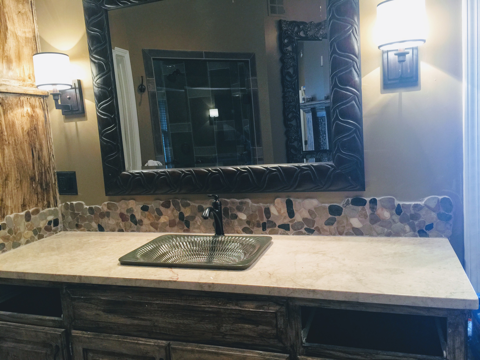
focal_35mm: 29
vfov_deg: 48.2
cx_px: 240
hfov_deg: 61.7
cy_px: 180
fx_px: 402
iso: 64
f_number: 2.2
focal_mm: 4.15
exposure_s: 1/15
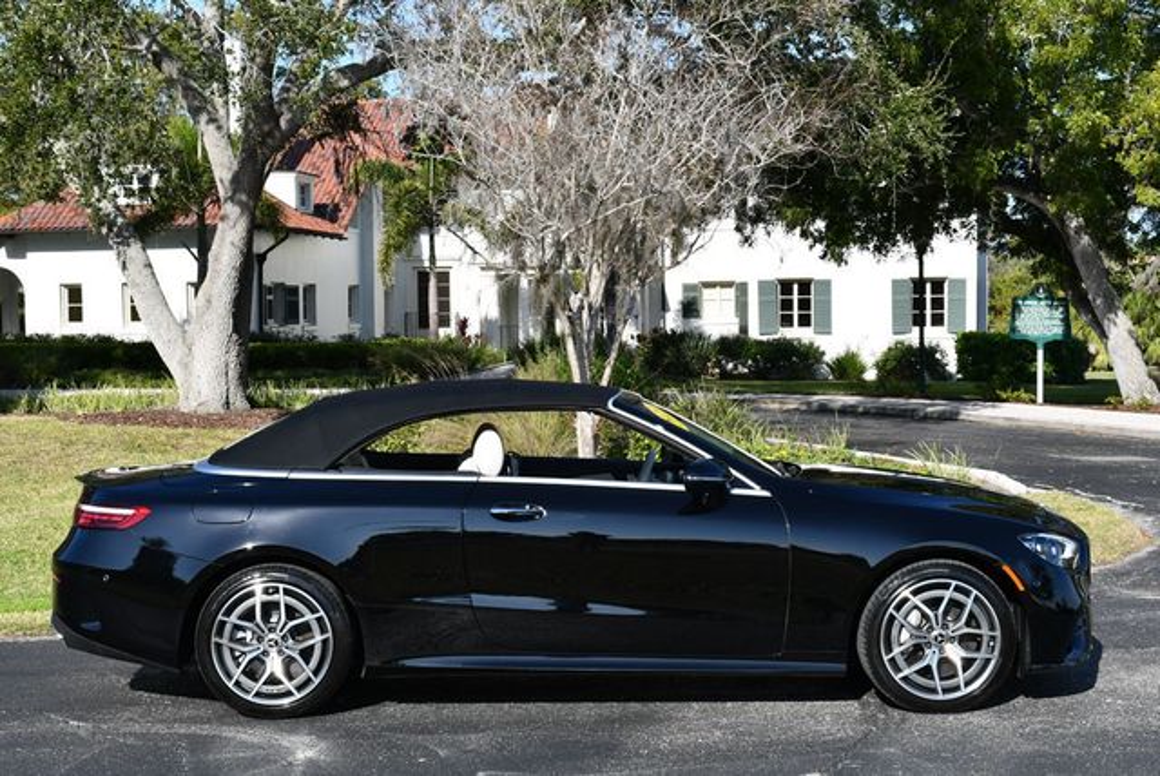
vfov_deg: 22.7
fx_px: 1935
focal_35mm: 60
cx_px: 580
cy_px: 388
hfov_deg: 33.4
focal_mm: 30
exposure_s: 1/250
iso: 100
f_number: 8
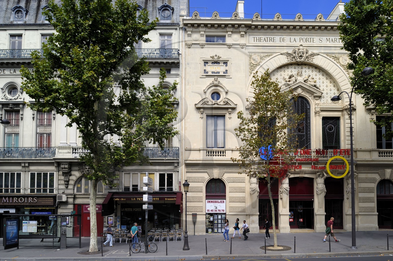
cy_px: 130
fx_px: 262
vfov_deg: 53.0
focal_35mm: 24
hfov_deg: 73.8
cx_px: 196
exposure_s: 1/200
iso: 200
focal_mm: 24
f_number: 11
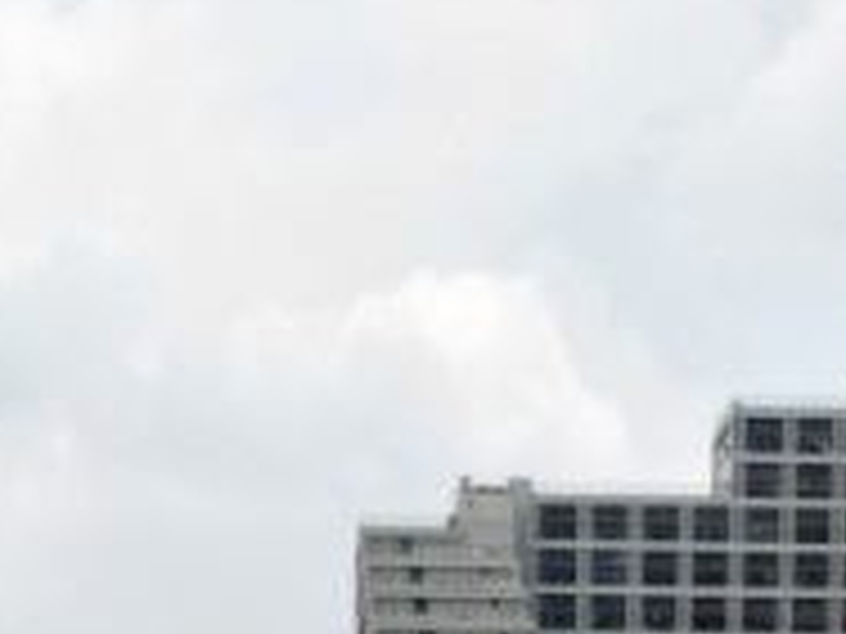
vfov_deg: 9.6
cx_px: 472
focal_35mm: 131
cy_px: 1695
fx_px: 3202
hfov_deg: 15.0
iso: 100
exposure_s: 1/2500
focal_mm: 6.72
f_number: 1.7
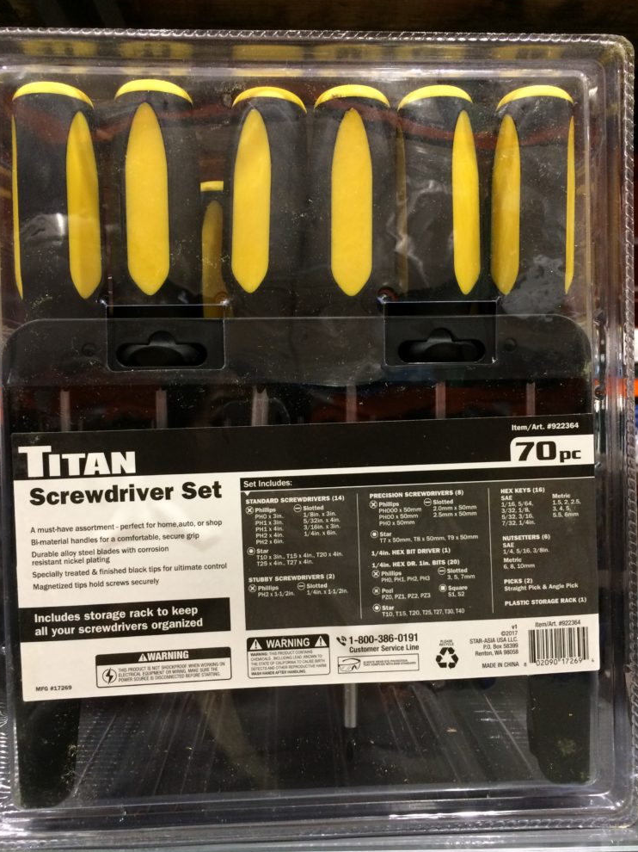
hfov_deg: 46.8
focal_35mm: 30
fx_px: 738
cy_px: 420
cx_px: 320
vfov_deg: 60.0
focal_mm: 4.15
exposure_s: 1/30
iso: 160
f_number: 2.2
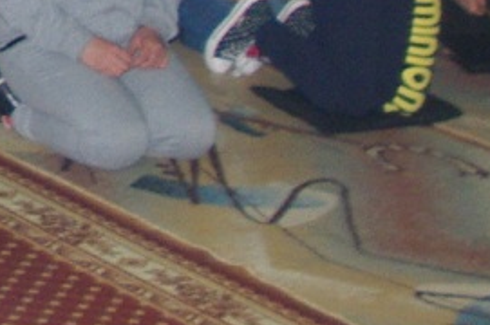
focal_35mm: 199
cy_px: -391
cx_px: -347
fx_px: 2705
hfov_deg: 9.9
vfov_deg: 6.6
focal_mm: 18
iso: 400
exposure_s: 1/30
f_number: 4
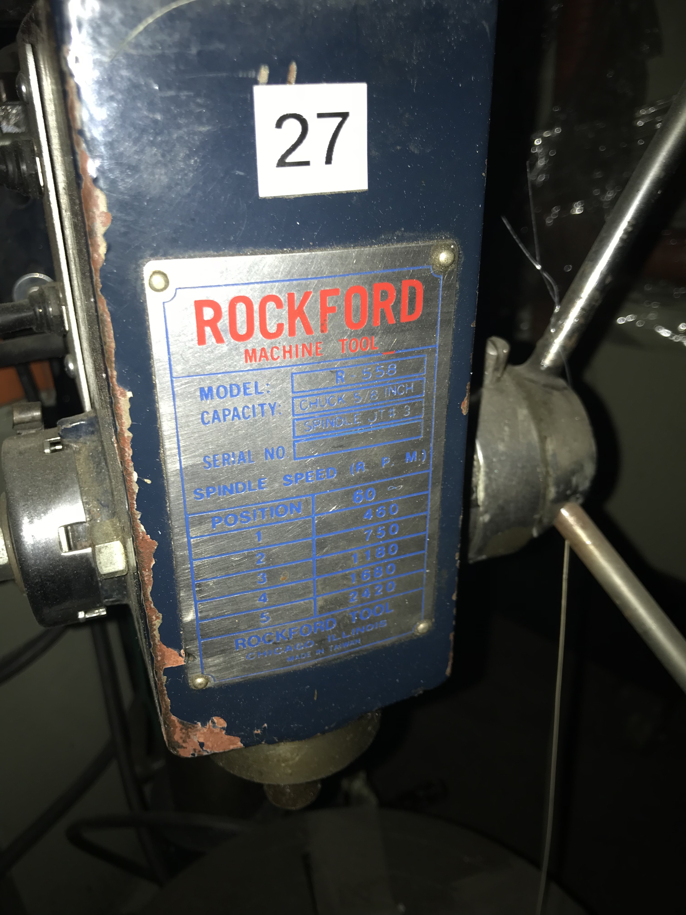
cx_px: 343
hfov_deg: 49.7
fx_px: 740
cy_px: 458
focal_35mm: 28
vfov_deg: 63.4
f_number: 1.8
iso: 20
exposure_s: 1/41
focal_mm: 3.99
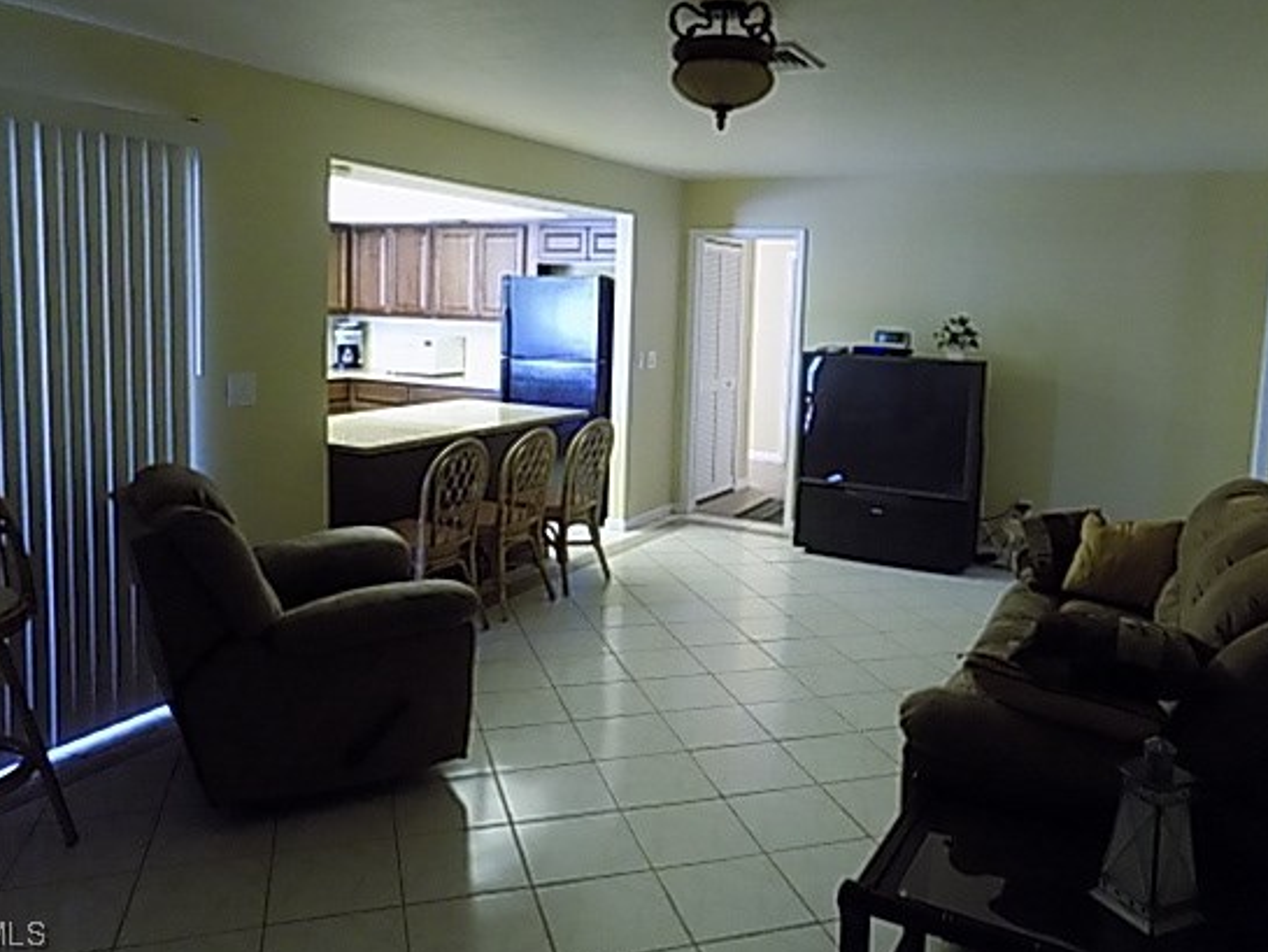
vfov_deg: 51.2
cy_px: 407
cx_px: 651
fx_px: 989
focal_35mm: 27
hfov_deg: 65.3
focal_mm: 4
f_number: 3.1
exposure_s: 1/15
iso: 400
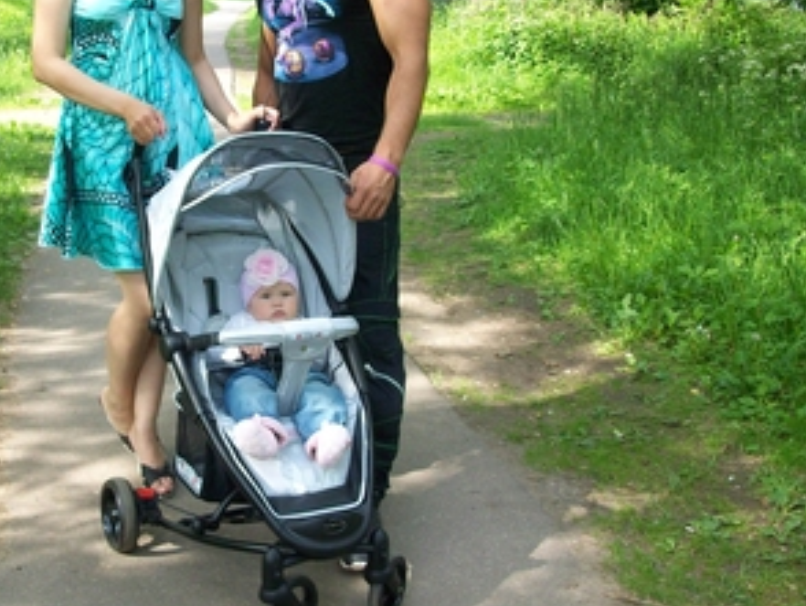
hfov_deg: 36.4
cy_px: 206
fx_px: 1212
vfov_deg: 27.9
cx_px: 266
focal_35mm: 52
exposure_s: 1/204
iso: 80
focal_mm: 5.7
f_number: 2.8
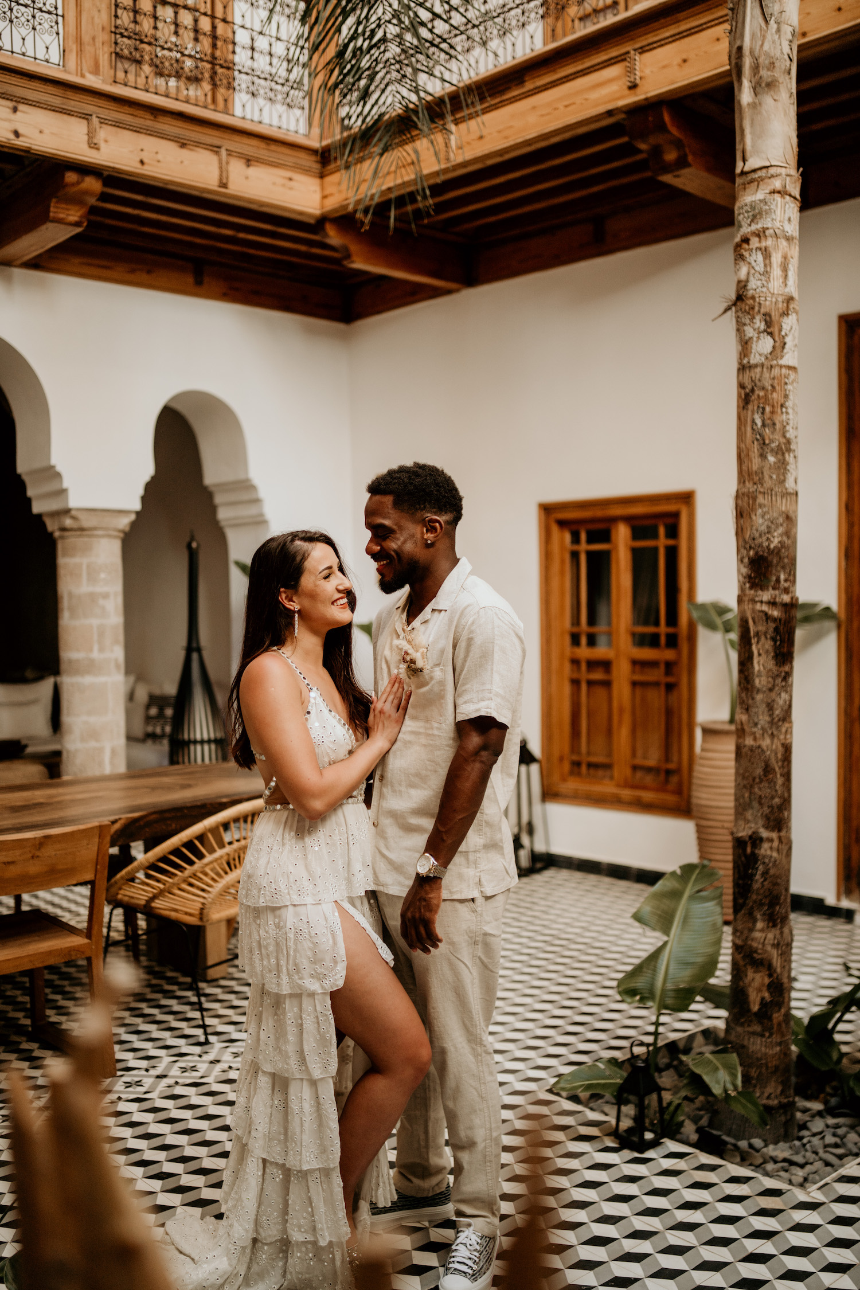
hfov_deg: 37.9
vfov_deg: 54.4
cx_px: 430
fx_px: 1254
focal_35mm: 35
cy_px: 645
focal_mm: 35
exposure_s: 1/500
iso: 160
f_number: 1.4
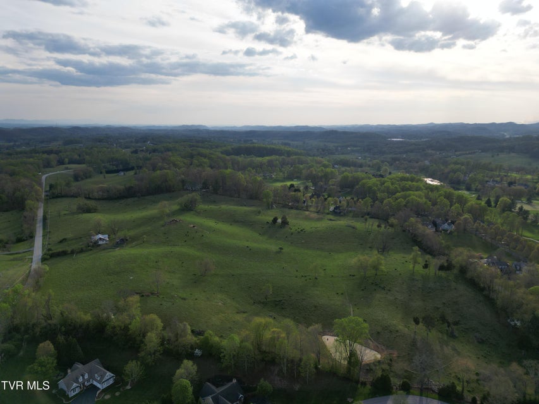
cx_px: 270
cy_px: 202
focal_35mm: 24
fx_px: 374
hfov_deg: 71.6
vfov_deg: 56.8
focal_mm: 6.72
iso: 100
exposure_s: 1/2000
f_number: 1.7
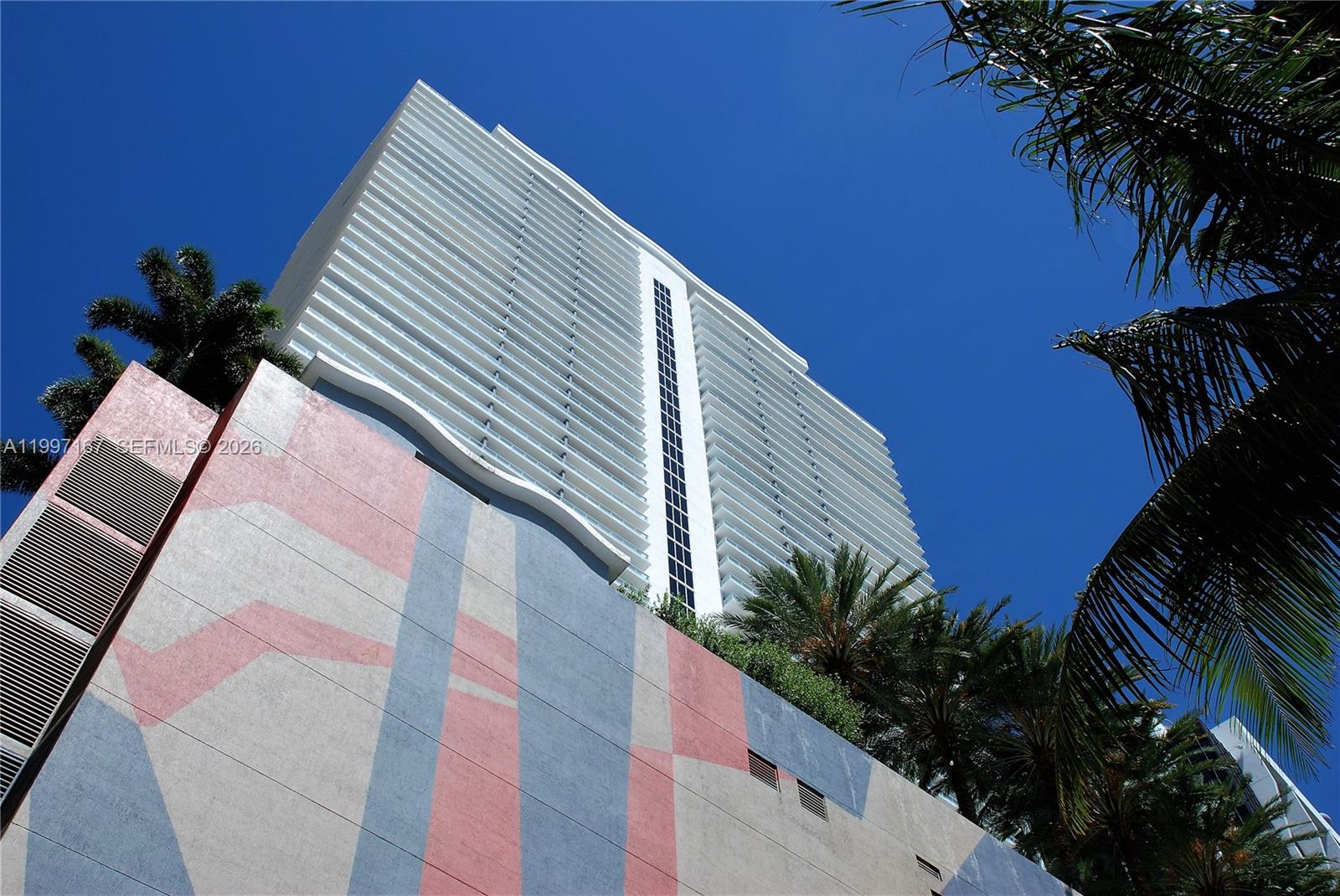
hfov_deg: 49.5
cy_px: 448
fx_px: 1453
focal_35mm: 39
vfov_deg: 34.3
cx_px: 670
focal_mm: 26
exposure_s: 1/250
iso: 100
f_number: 8
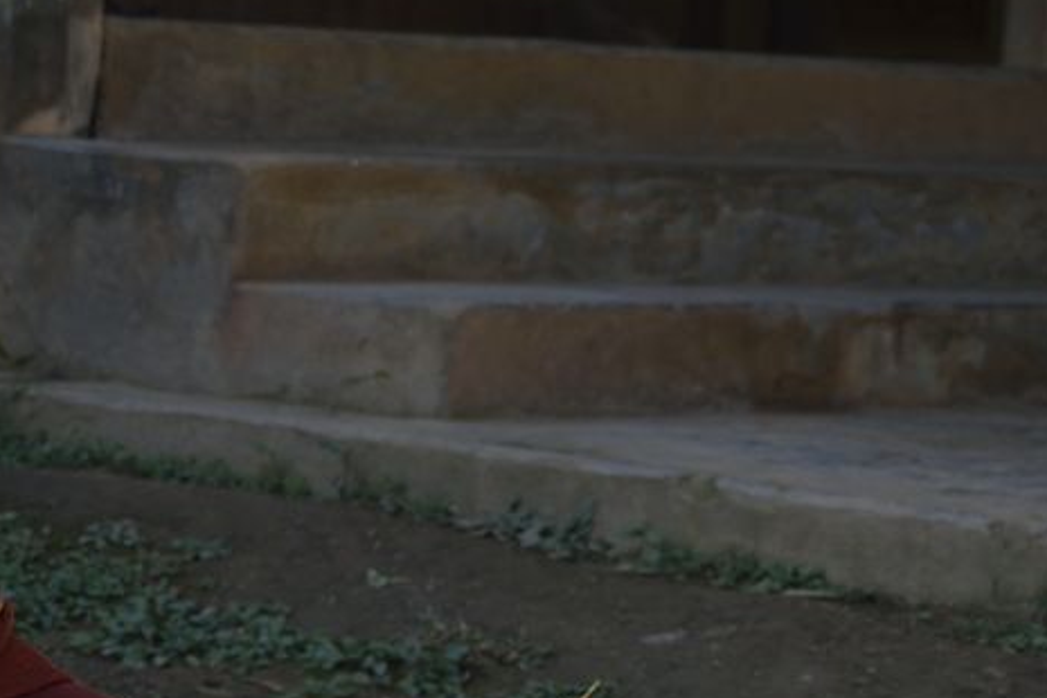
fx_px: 3876
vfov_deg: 10.2
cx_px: -240
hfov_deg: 14.8
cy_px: 715
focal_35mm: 133
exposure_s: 1/200
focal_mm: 35
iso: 100
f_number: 7.1
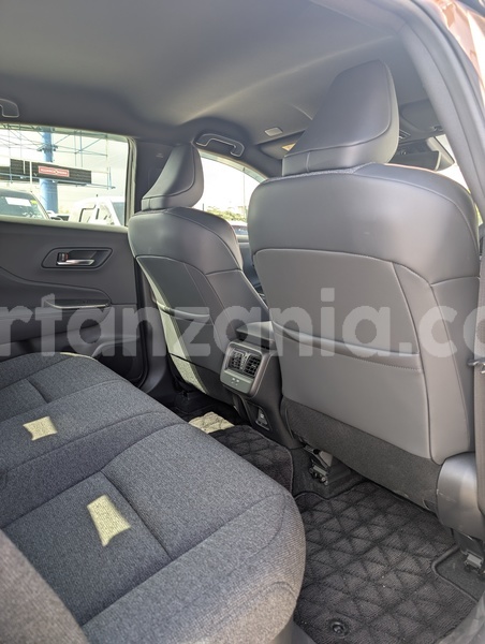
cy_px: 322
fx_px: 447
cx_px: 242
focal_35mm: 24
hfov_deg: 57.0
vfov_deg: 71.5
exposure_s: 1/83.4
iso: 17
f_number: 1.68
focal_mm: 6.9
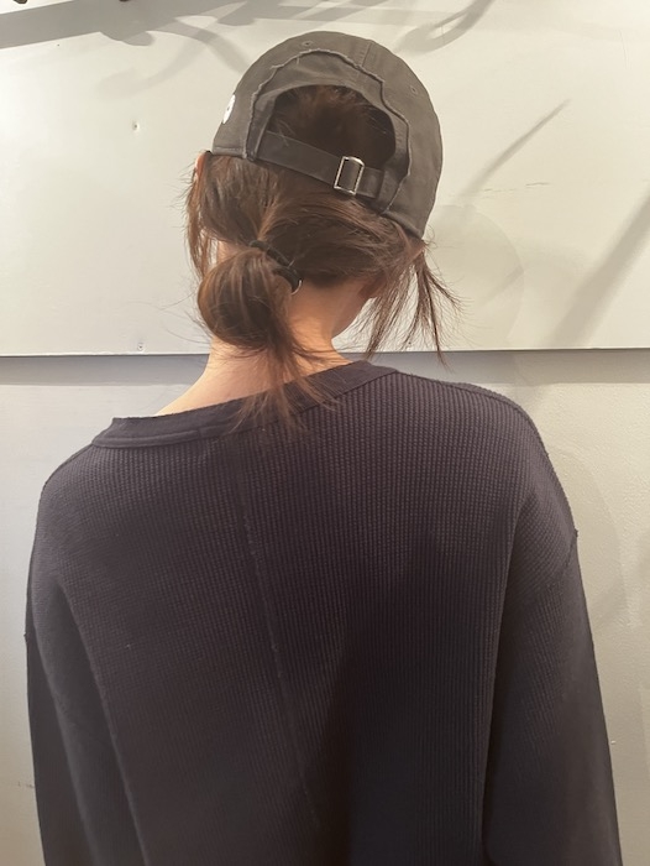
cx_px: 325
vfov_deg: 67.3
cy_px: 433
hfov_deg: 53.1
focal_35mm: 26
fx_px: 650
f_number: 1.6
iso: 200
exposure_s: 1/60
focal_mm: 5.1
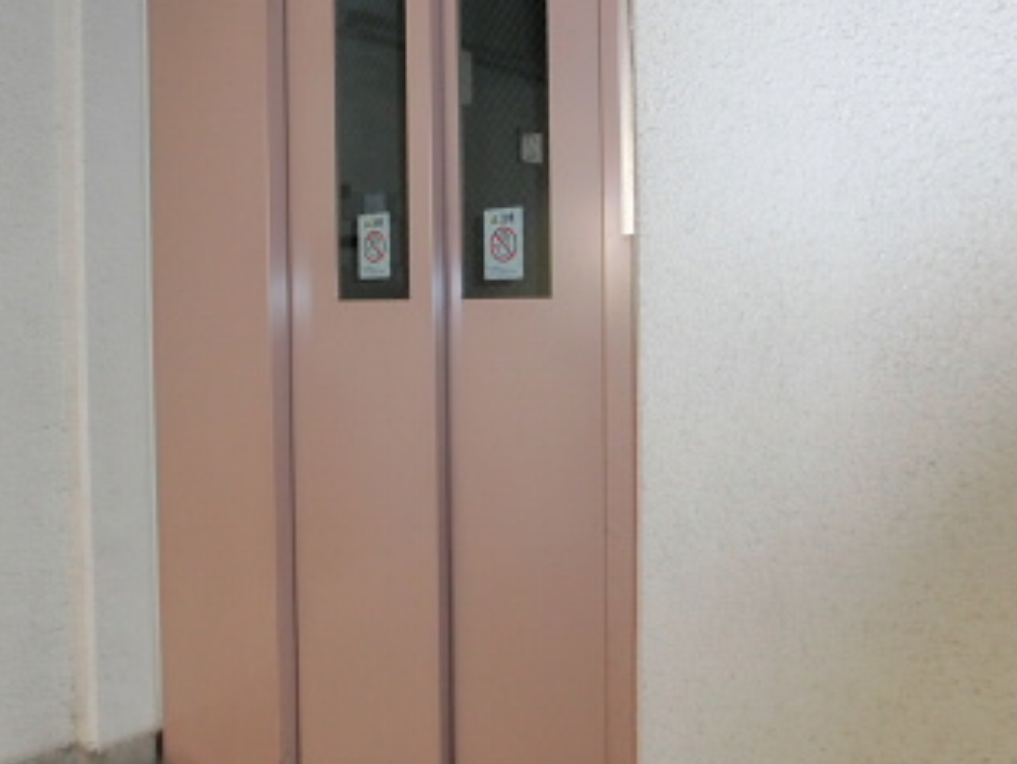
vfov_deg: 42.8
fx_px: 970
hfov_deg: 55.1
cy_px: 320
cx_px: 435
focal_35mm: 33
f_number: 3
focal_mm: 4.24
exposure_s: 1/60
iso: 400
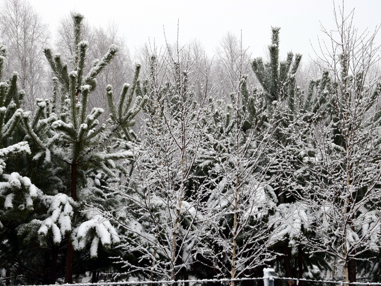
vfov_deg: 23.7
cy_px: 143
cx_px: 213
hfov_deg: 31.1
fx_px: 683
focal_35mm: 62
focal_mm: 38
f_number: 8
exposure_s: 1/60
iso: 400
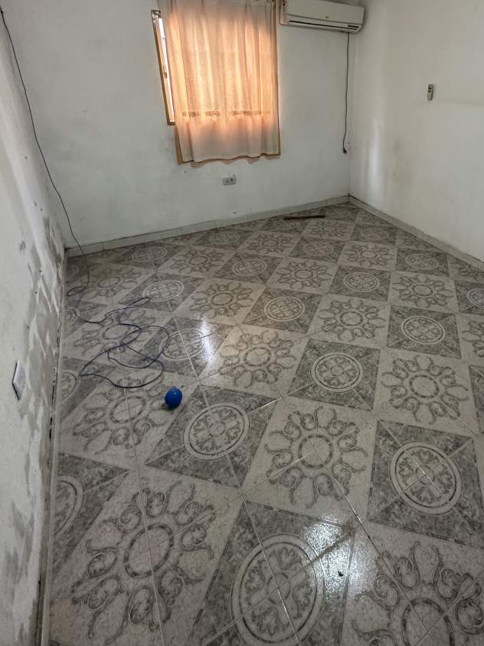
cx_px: 335
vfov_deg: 79.2
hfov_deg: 63.7
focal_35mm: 20
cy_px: 219
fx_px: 373
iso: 400
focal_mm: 2.22
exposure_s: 1/50
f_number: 2.2
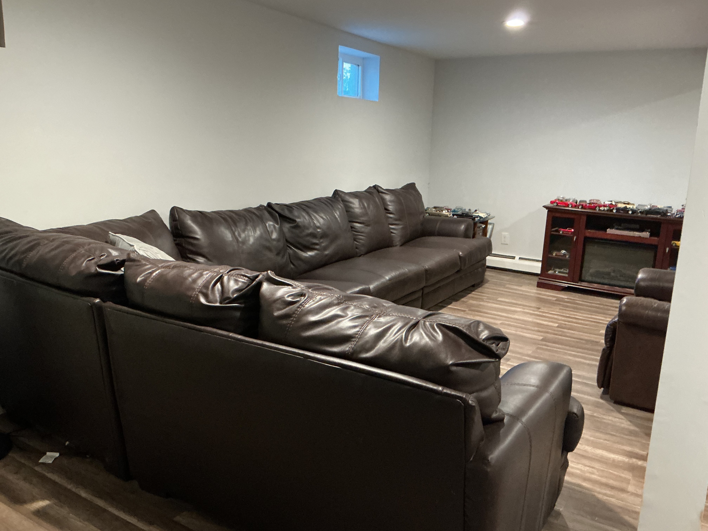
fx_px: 593
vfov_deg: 48.2
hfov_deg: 61.7
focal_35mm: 29
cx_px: 354
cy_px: 266
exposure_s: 1/30
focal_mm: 3
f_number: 1.8
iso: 320
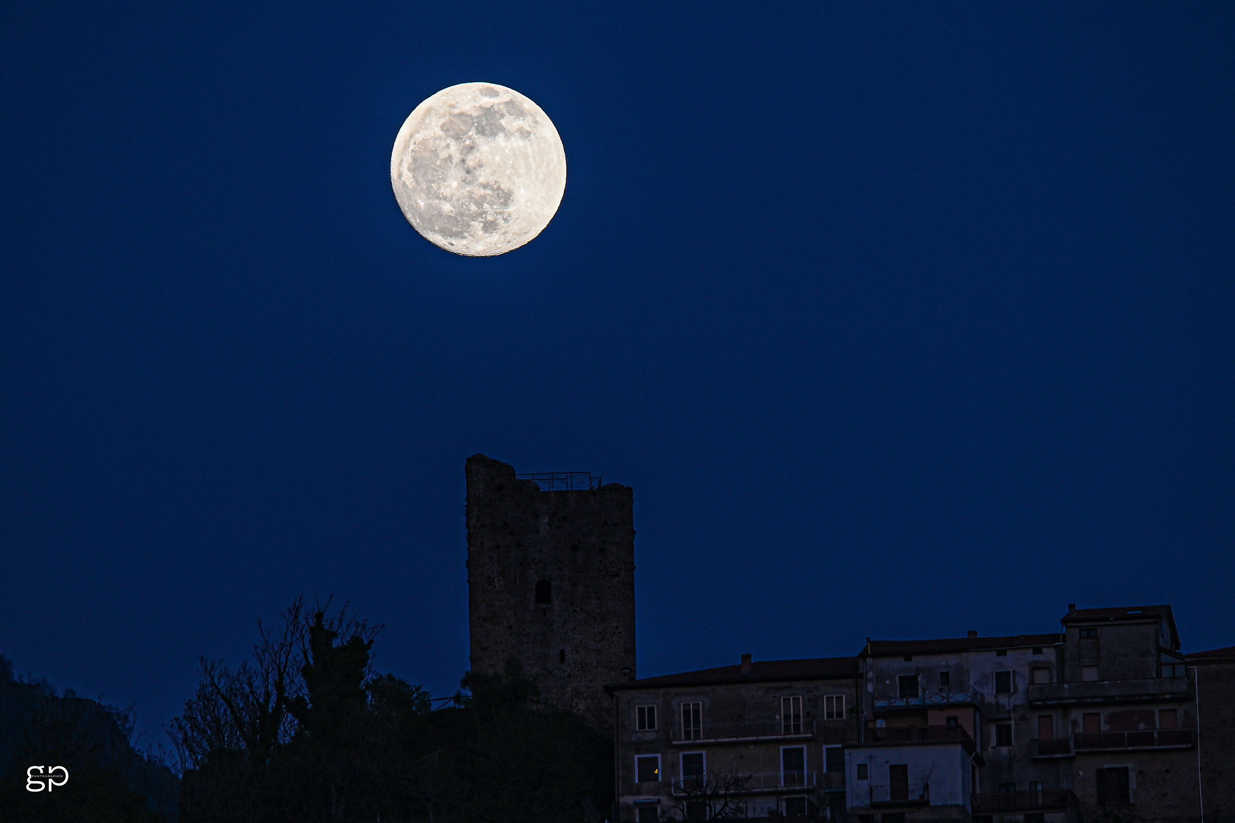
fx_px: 19553
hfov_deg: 3.6
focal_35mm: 570
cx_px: 618
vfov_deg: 2.4
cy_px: 412
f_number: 6
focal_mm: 380
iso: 250
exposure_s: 1/125
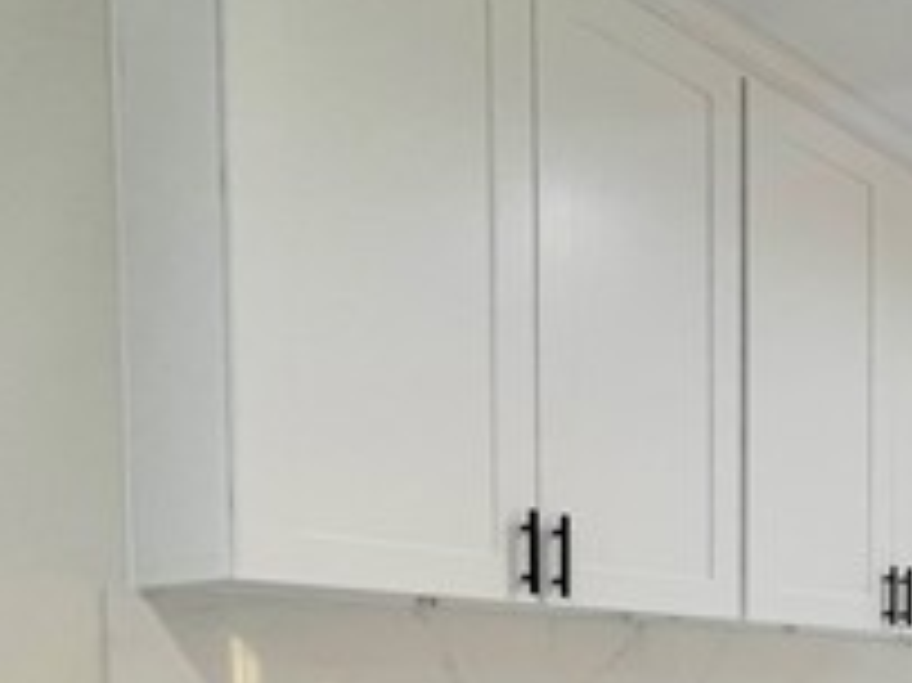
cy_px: 759
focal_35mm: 41
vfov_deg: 31.1
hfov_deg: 36.4
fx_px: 1080
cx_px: 1069
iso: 125
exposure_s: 1/120
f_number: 1.8
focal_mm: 1.57
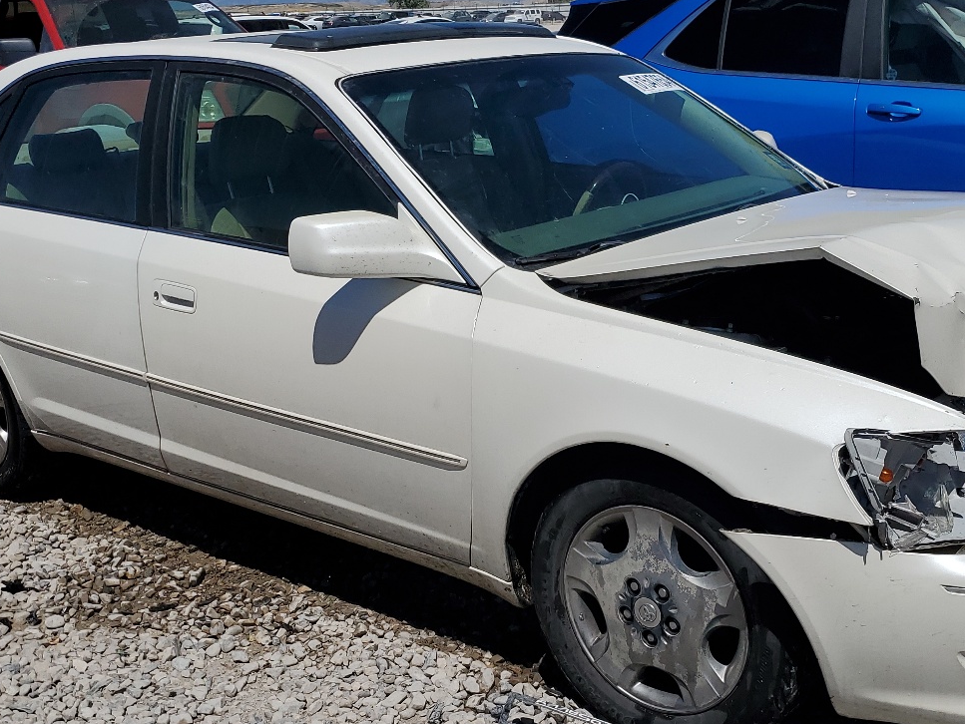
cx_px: 560
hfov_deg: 43.7
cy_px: 436
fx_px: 1199
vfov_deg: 33.5
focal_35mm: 43
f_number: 1.5
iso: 51
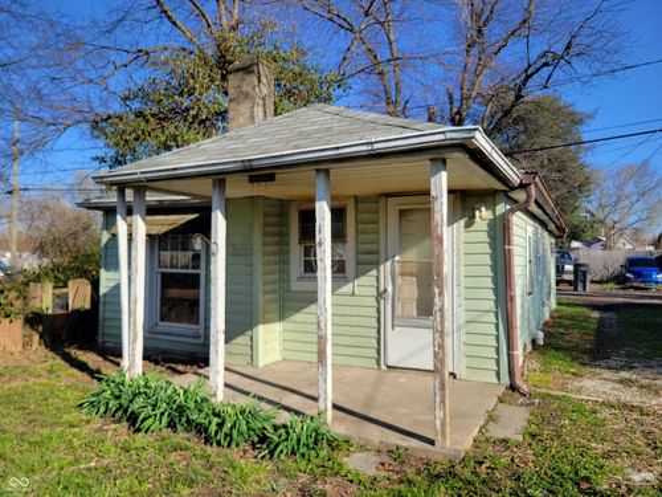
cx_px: 331
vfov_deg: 53.1
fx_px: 497
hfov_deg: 67.3
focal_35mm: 26
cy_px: 248
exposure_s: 1/1785
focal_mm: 5.4
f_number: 1.8
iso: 40
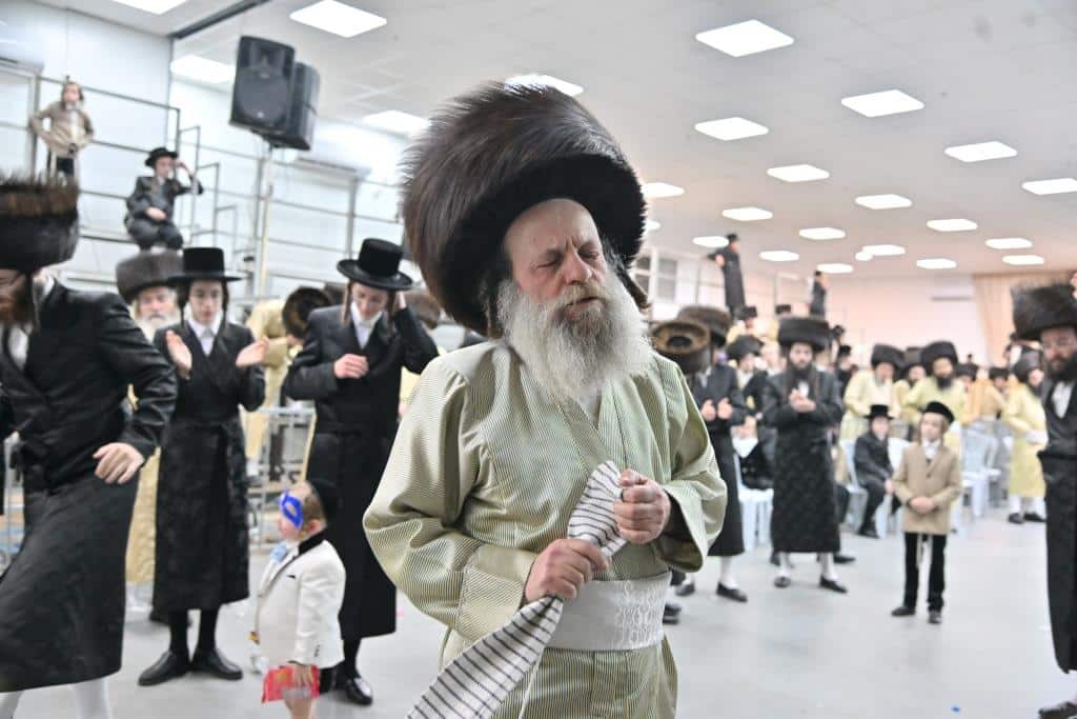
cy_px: 360
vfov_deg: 38.9
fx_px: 1017
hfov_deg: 55.8
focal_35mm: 34
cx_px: 538
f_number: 4
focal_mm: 34
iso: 1600
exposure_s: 1/160
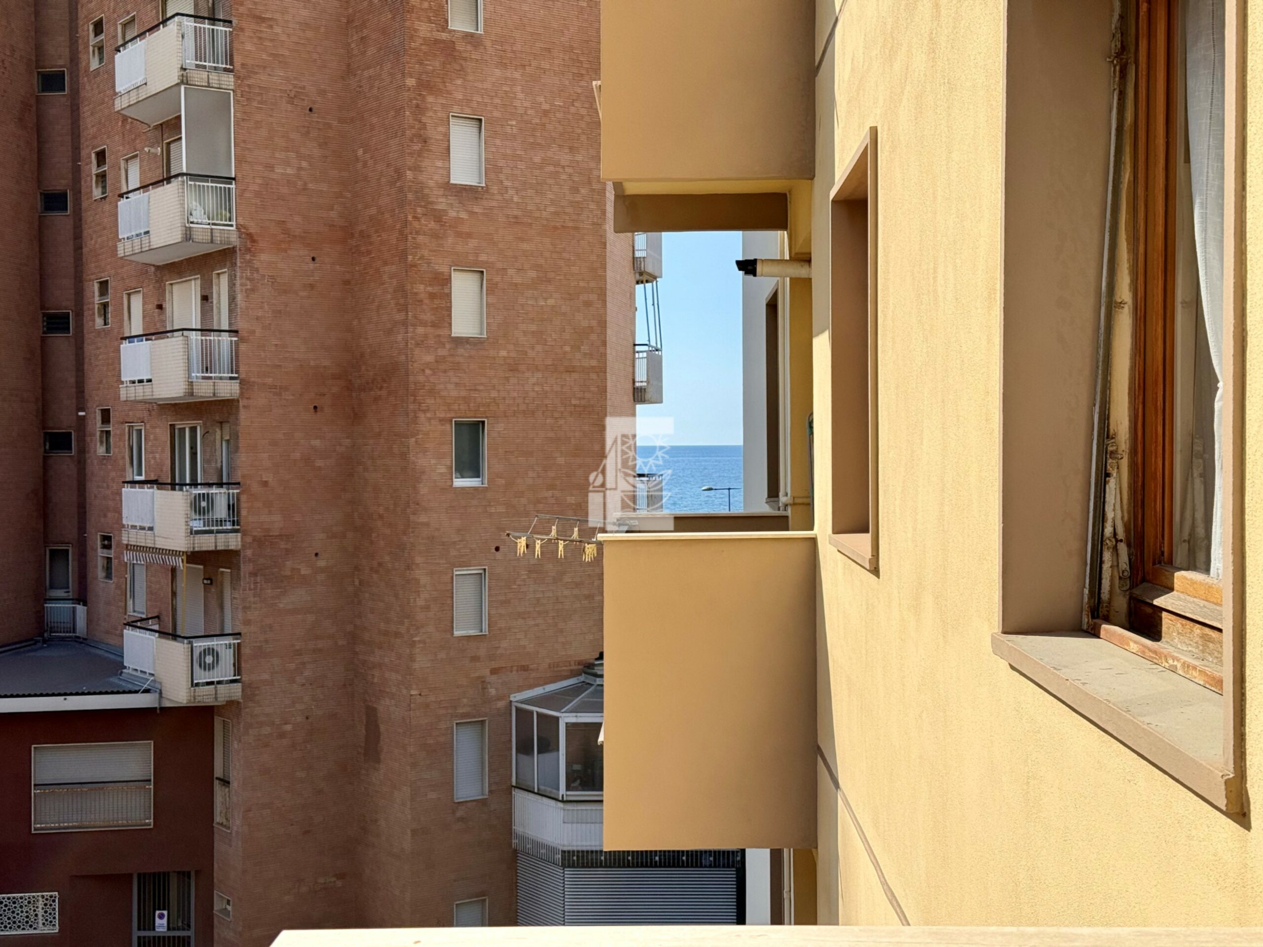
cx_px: 632
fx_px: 1751
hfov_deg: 39.7
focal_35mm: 48
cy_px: 474
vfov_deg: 30.3
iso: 64
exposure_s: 1/4878
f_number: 1.78
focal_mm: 6.76
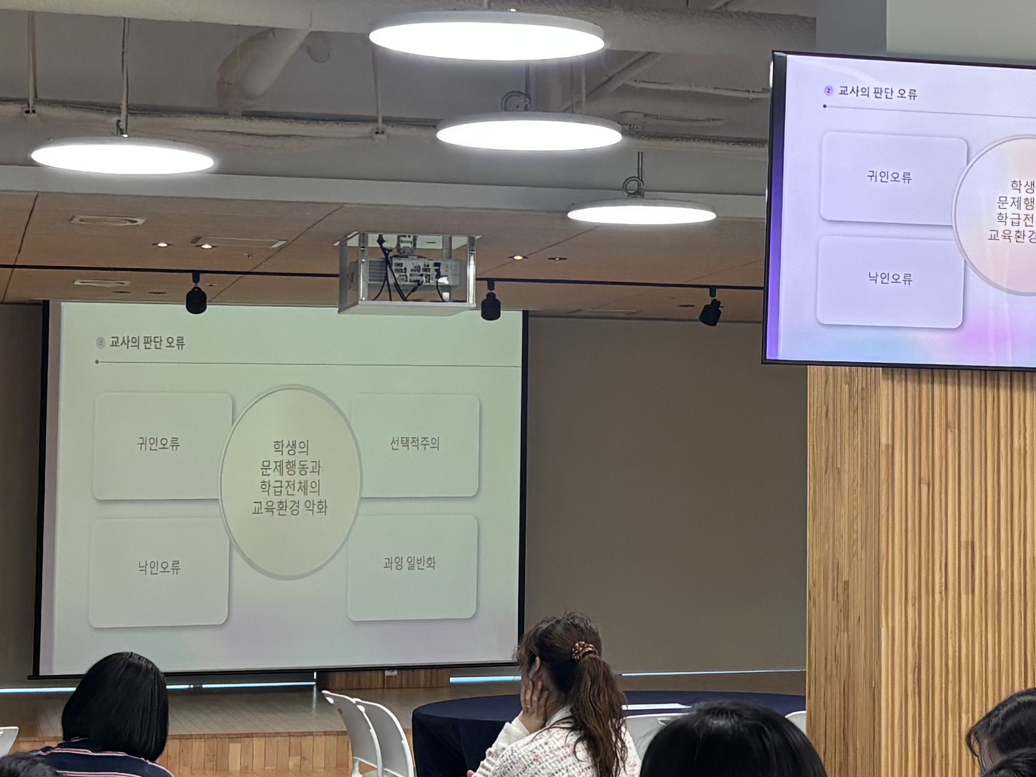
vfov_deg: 16.6
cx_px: 867
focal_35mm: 89
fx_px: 2664
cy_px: 255
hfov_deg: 21.7
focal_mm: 5.96
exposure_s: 1/120
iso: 100
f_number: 1.6
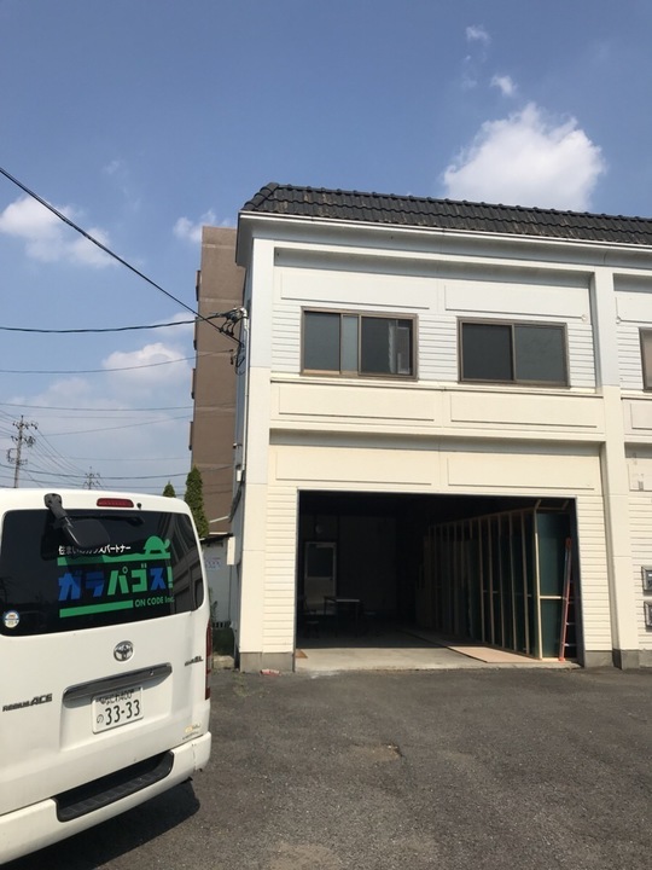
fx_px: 703
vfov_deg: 63.4
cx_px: 326
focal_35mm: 28
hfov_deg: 49.7
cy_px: 435
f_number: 1.8
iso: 20
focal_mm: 3.99
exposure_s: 1/4808
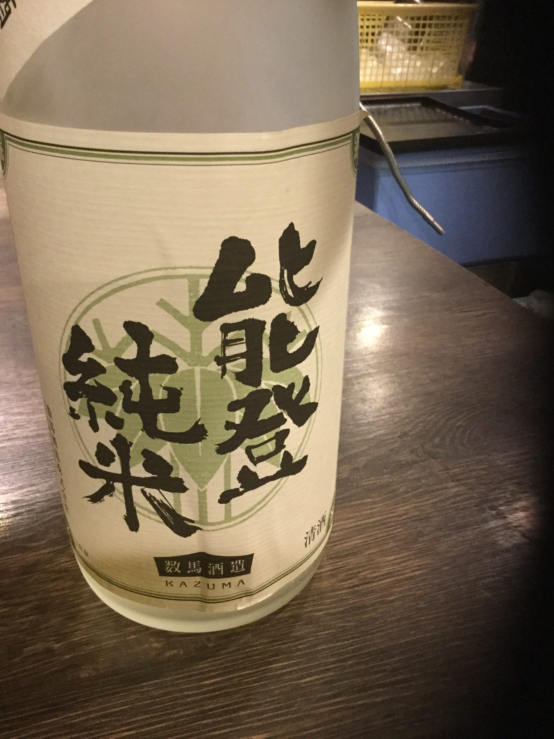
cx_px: 277
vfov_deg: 58.4
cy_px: 370
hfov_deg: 45.4
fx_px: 662
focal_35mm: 31
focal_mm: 3.3
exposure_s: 1/20
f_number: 2.4
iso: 200
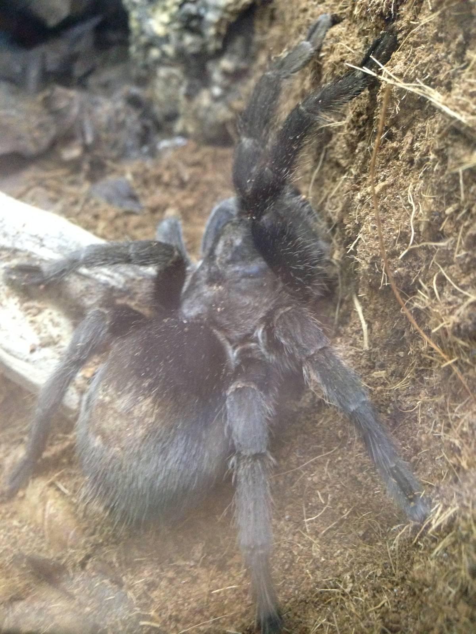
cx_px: 238
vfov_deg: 55.4
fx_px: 605
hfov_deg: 42.9
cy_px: 317
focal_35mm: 33
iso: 400
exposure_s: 1/20
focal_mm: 4.12
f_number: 2.4
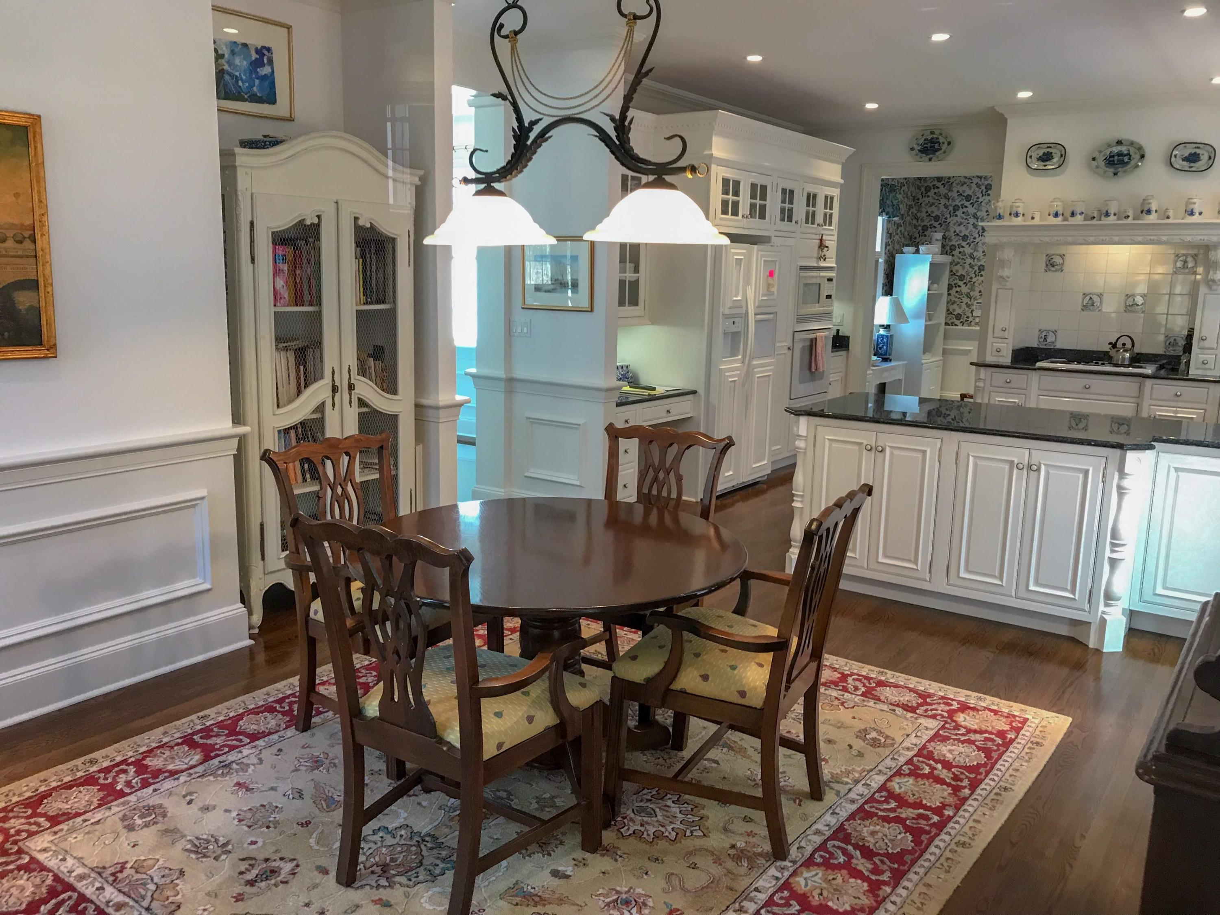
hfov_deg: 63.4
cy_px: 458
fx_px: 987
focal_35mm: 28
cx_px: 610
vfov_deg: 49.7
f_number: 1.8
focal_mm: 3.99
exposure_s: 1/30
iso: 40
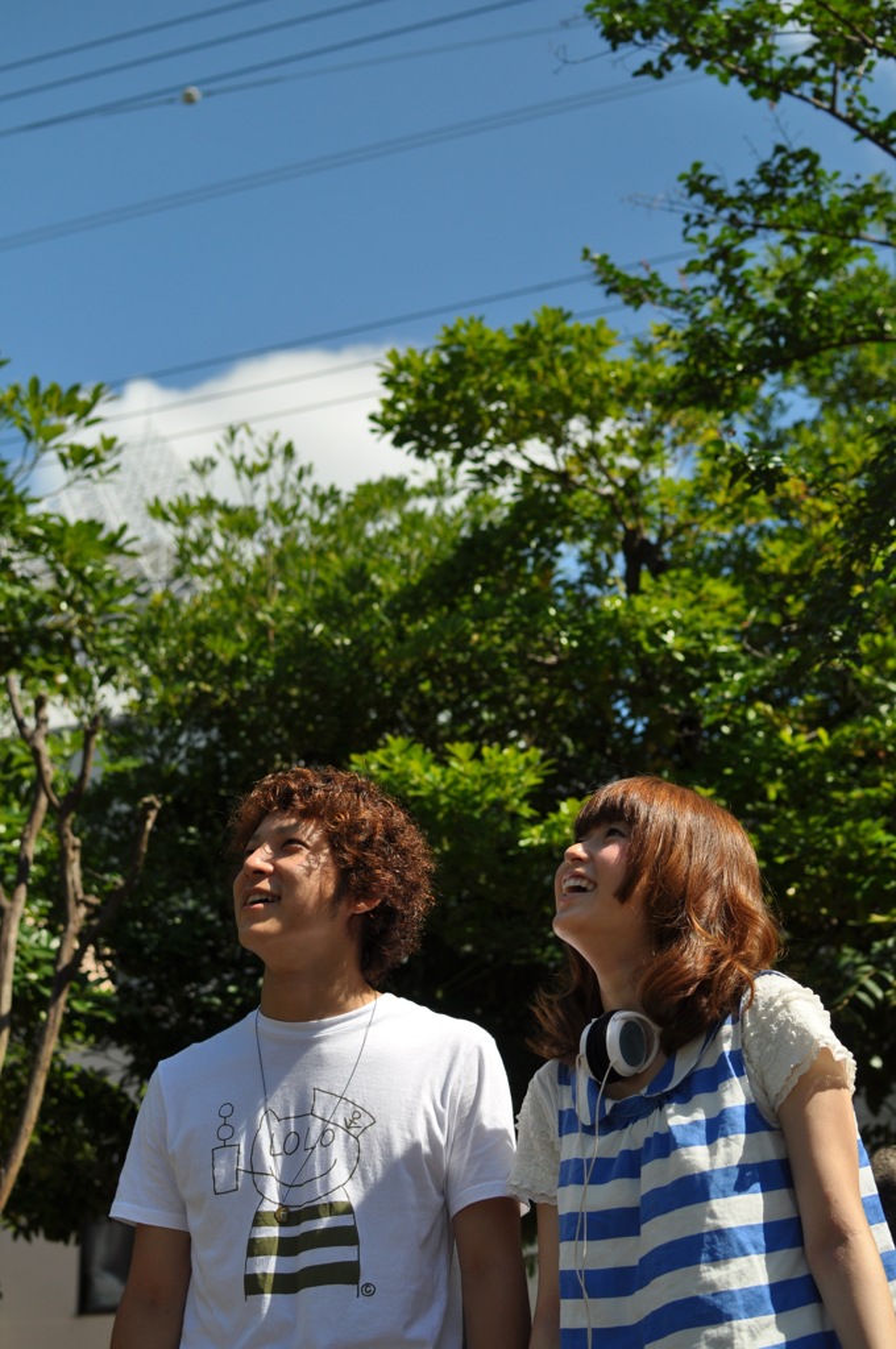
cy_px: 674
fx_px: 1965
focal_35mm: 52
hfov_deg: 25.7
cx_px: 448
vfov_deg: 37.9
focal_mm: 35
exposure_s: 1/3200
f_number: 3.2
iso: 200
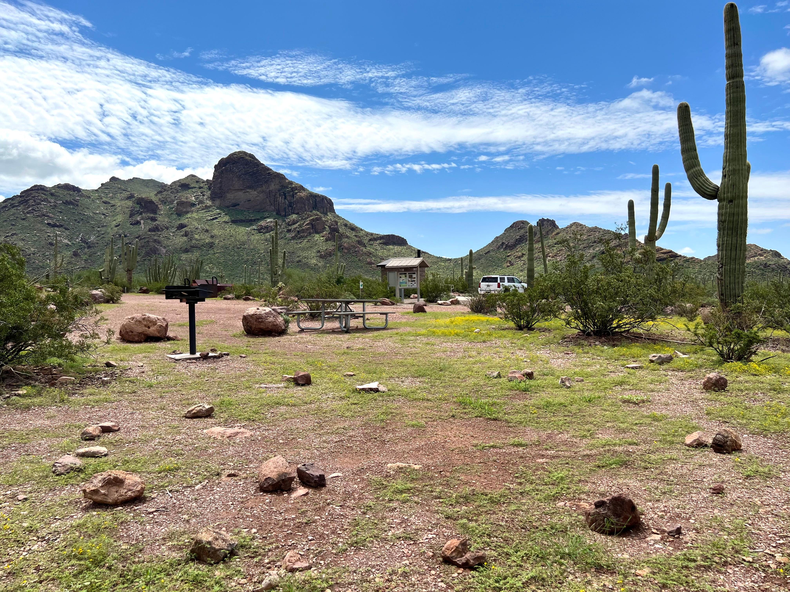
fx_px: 593
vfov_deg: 53.1
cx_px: 395
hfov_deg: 67.3
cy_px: 296
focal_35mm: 26
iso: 50
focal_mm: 5.7
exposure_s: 1/6993
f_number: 1.5
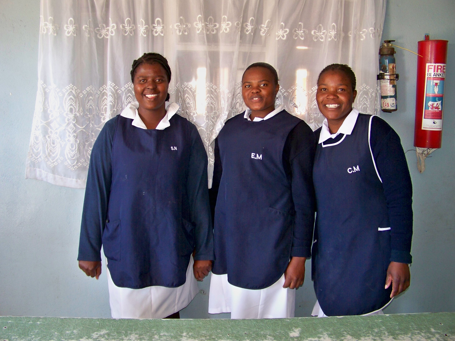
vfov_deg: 41.8
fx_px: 447
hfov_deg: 54.0
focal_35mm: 34
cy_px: 171
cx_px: 223
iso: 200
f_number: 2.8
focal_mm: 5.85
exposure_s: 1/30
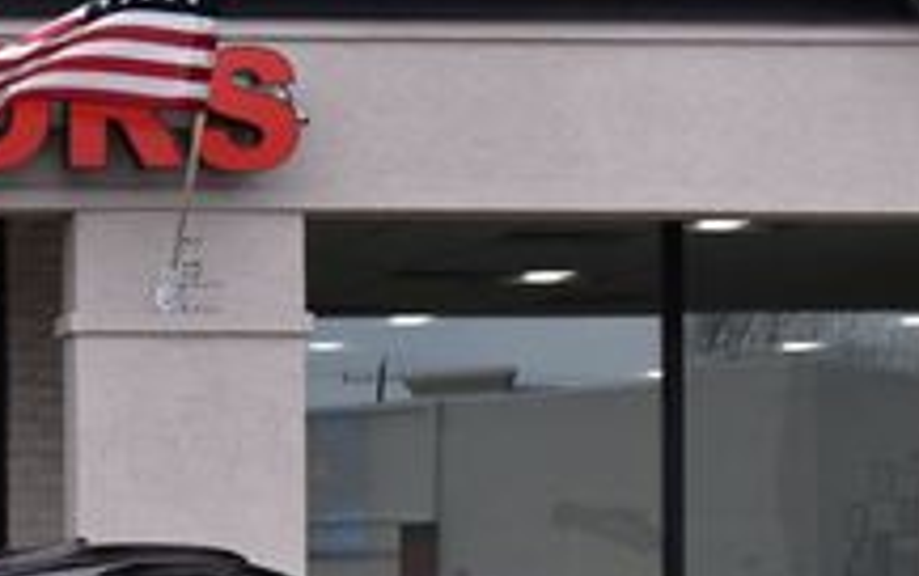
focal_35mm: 144
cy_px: 631
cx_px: -402
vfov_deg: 9.0
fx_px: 3609
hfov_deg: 13.7
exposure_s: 1/320
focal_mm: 32
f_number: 10
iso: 400
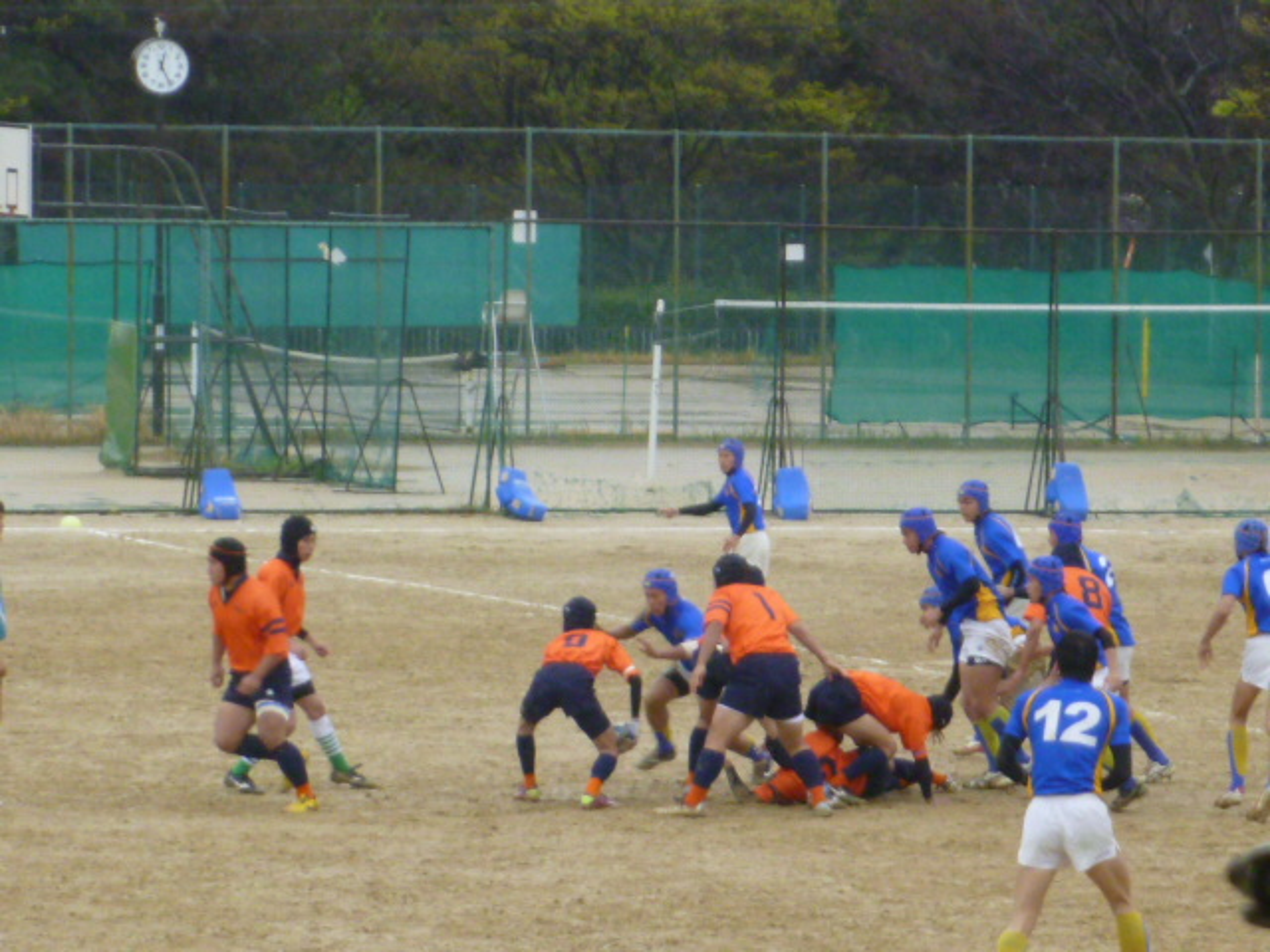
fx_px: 8658
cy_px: 476
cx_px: 635
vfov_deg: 6.3
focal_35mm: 236
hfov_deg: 8.4
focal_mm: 22.5
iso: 320
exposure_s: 1/250
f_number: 5.9
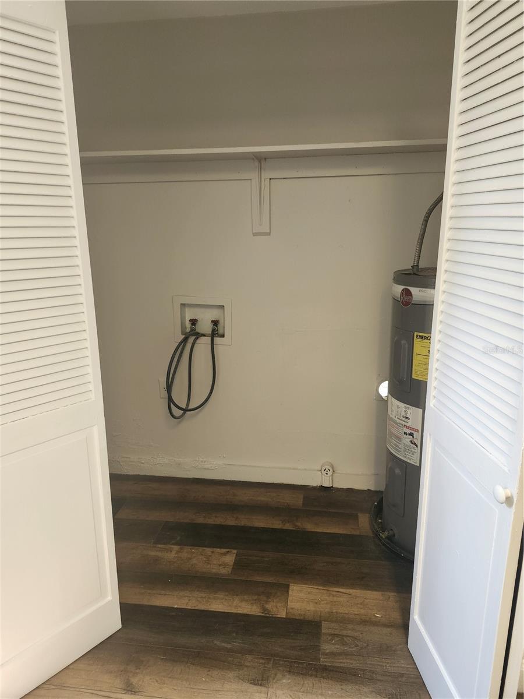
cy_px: 350
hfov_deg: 58.9
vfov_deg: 73.9
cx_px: 262
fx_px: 464
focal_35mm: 23
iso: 400
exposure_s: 1/120
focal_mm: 5.54
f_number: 1.8
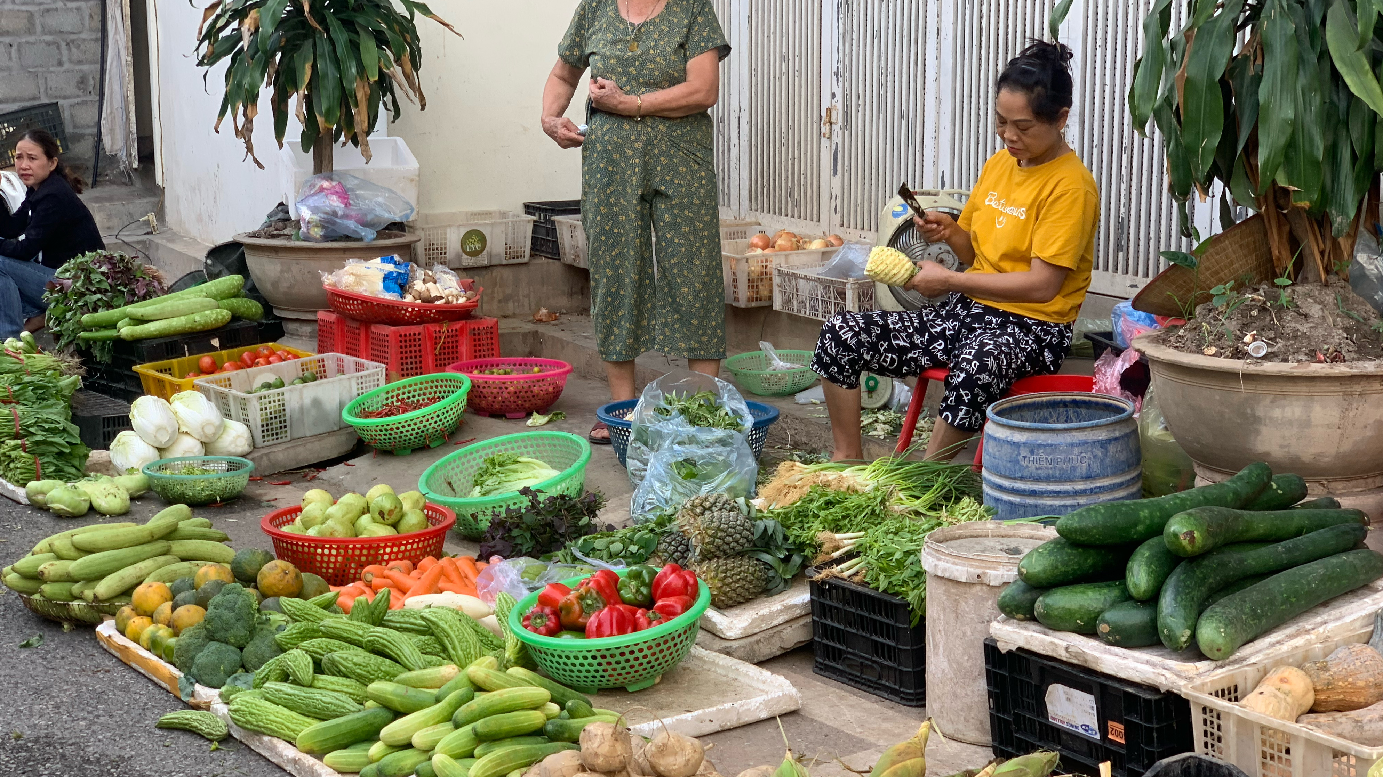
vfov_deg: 21.1
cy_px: 440
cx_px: 694
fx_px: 2090
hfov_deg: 36.6
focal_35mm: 57
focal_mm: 6
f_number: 2.4
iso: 16
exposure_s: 1/58
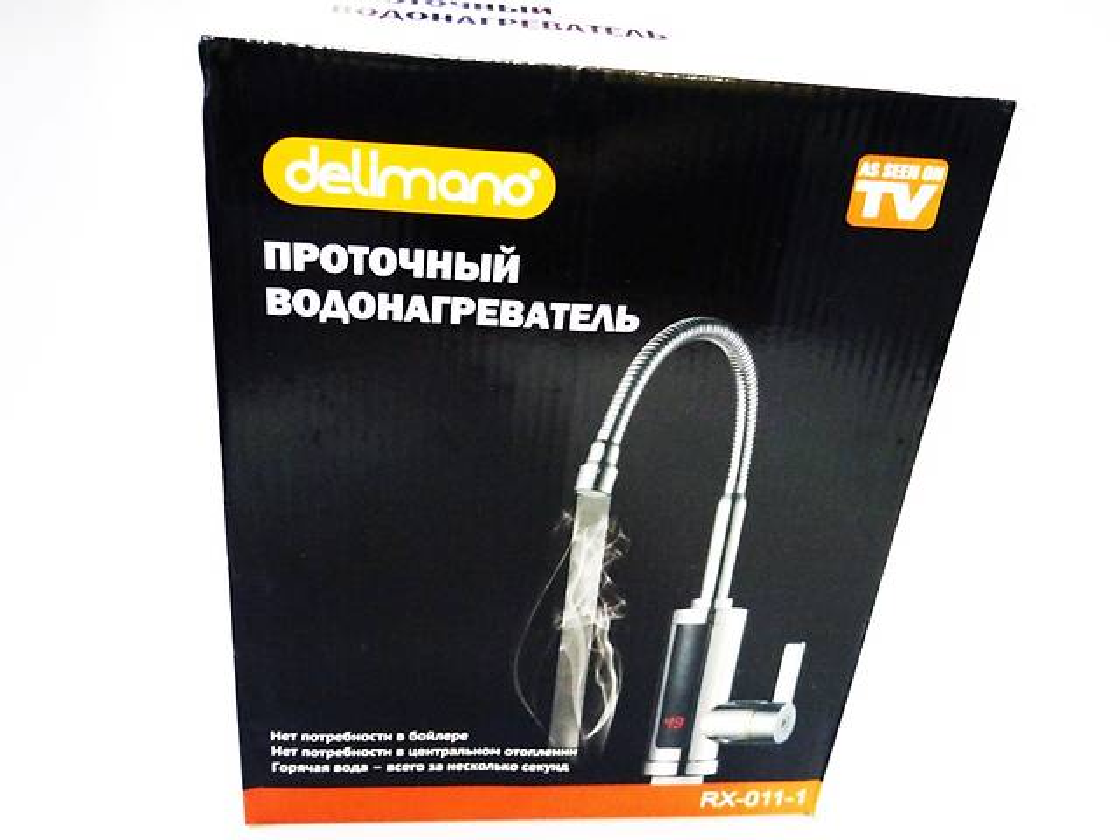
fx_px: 1035
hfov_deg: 56.8
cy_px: 420
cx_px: 560
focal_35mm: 32
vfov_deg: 44.2
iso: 1600
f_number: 3.6
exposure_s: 1/60
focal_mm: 16
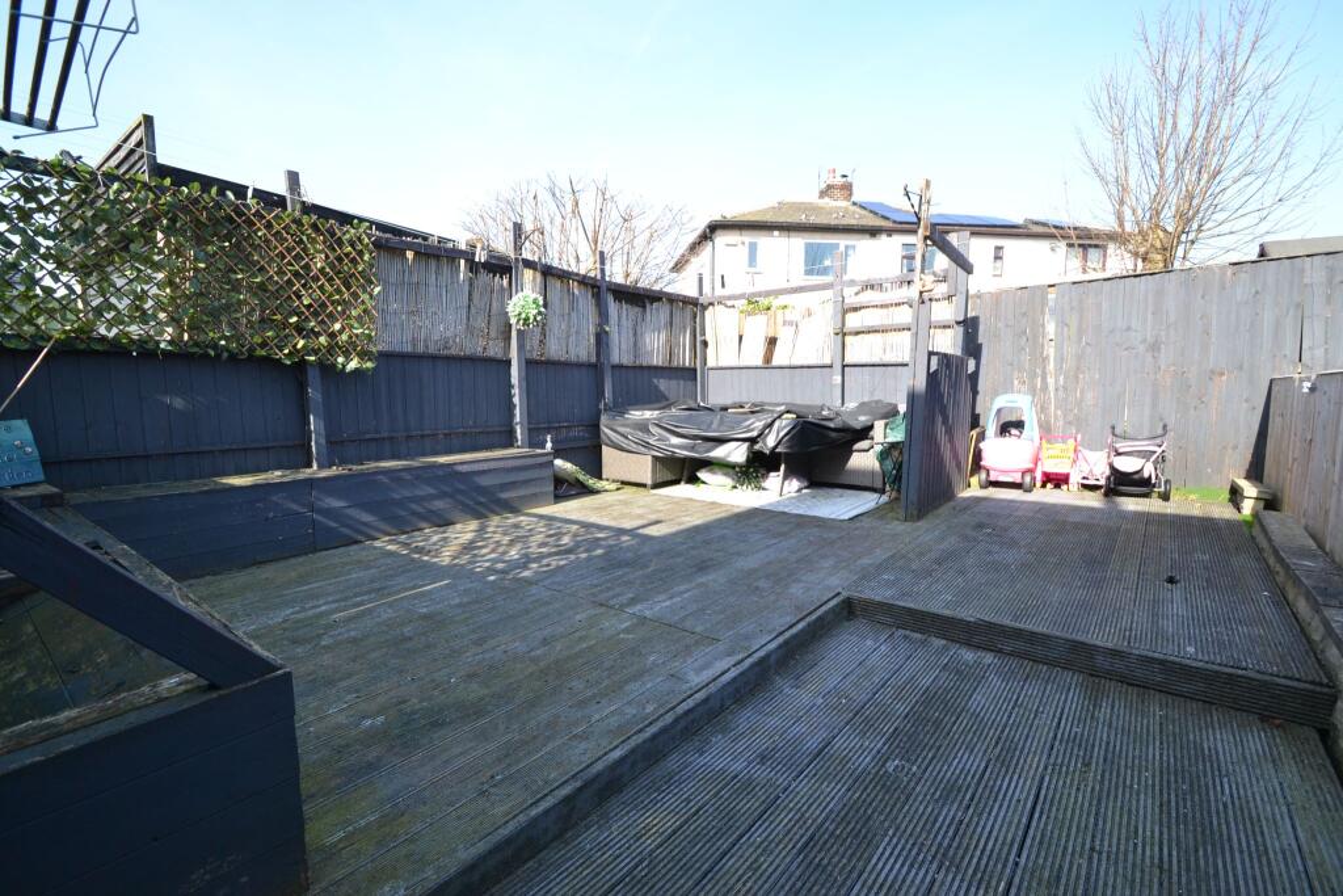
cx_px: 672
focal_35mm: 15
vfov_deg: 77.3
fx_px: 560
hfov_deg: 100.4
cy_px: 448
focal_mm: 10
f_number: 5.6
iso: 125
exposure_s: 1/125
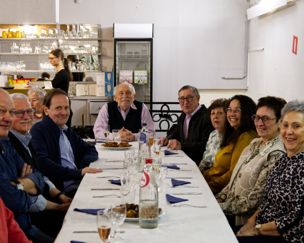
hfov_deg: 27.8
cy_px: 122
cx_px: 122
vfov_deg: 22.5
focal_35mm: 68
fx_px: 612
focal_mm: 40
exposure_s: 1/60
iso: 2500
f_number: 4
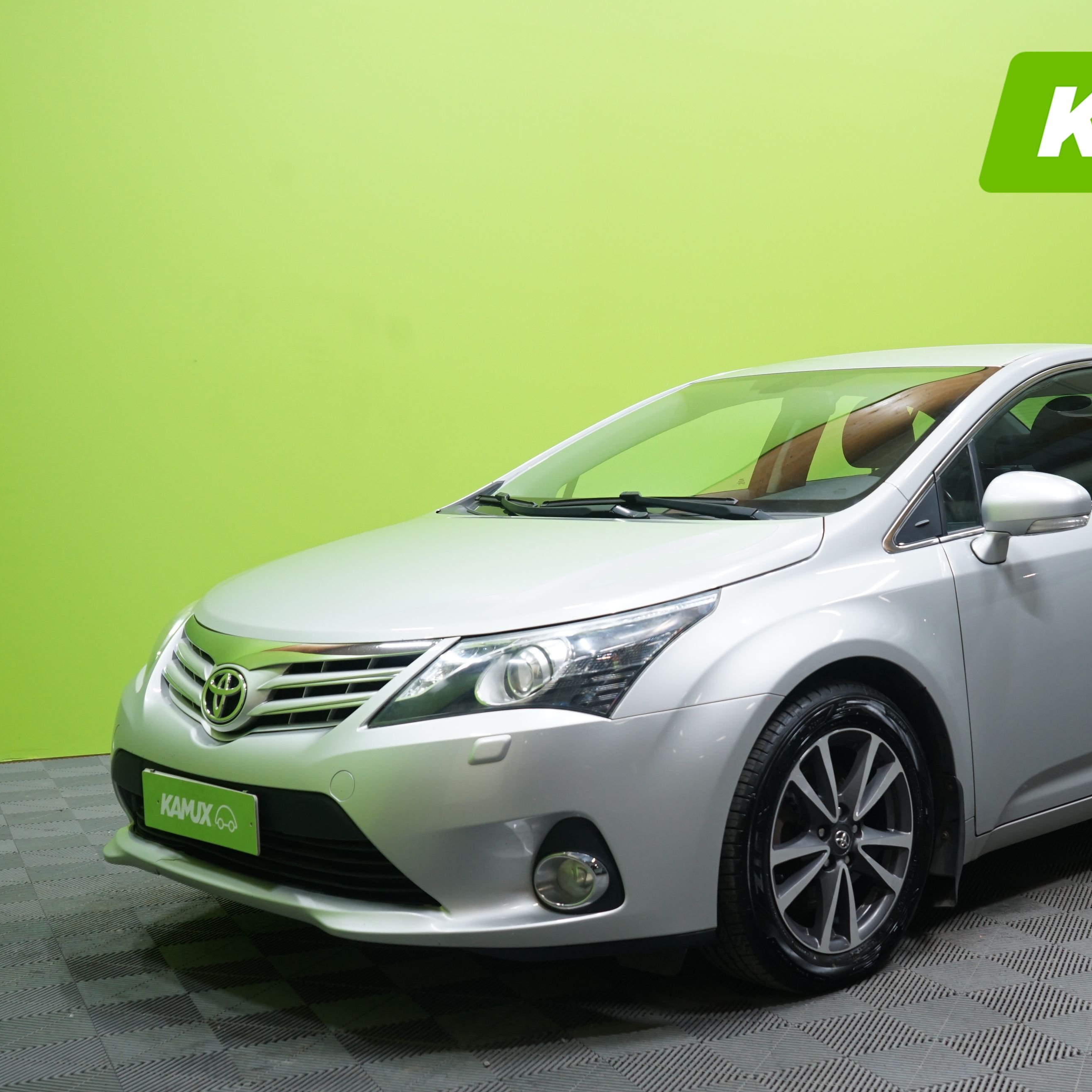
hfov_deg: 36.2
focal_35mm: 46
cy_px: 546
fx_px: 1642
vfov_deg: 36.8
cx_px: 772
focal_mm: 36
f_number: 5
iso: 800
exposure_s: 1/25
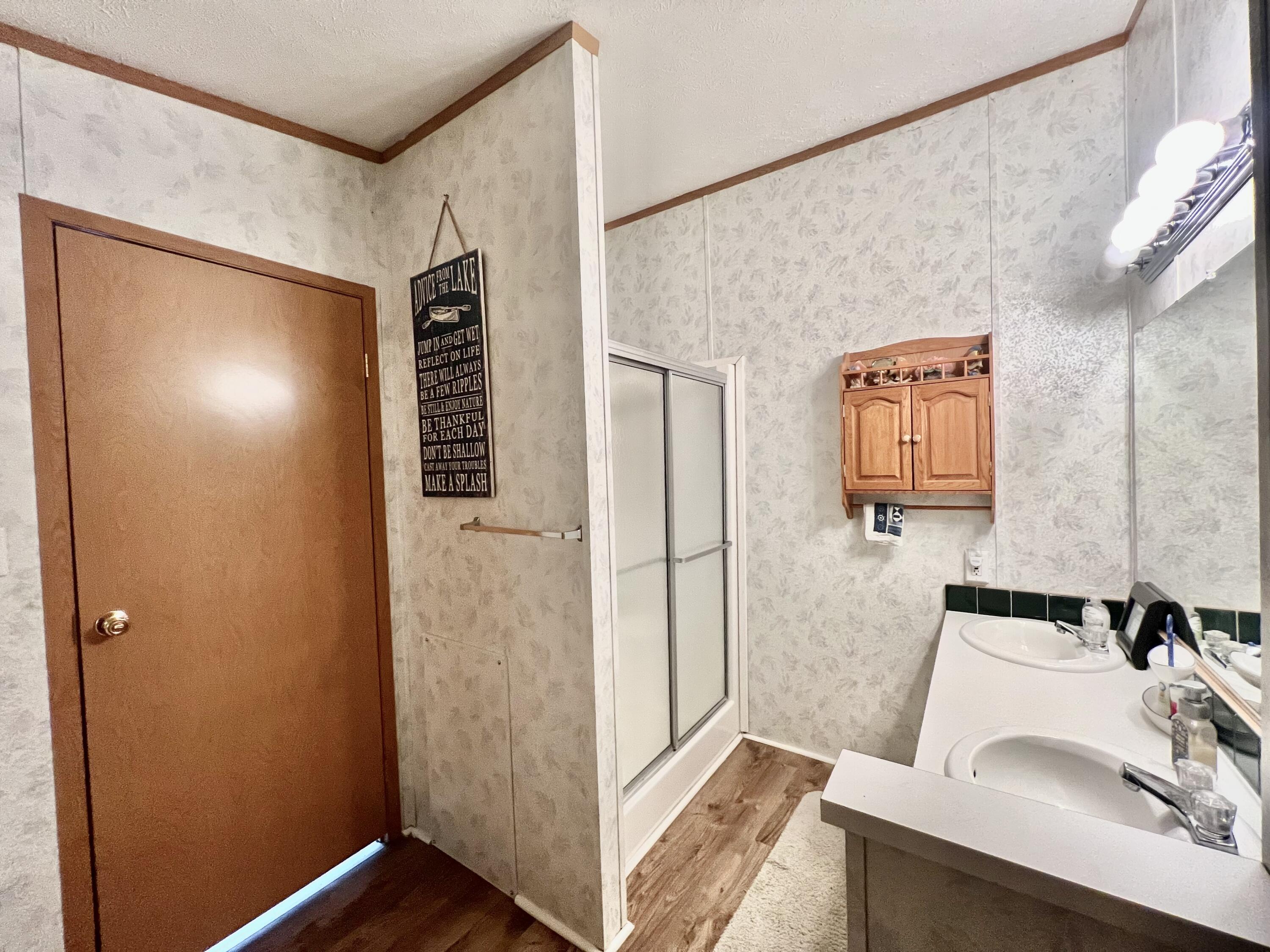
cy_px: 476
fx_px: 477
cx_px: 635
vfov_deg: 89.9
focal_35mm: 13
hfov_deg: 106.2
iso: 320
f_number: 1.8
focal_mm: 1.57
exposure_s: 1/60
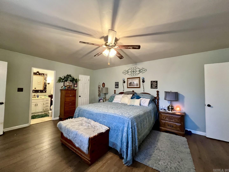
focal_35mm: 13
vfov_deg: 89.9
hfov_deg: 106.2
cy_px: 86
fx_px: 86
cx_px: 114
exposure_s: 1/60
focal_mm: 1.57
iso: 500
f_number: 1.8
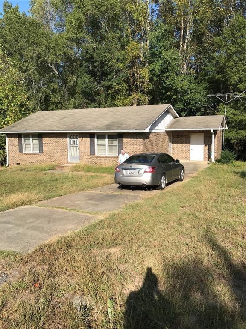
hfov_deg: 49.7
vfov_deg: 63.4
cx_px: 123
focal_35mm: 28
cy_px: 164
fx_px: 265
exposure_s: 1/1808
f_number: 1.8
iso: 20
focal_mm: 3.99
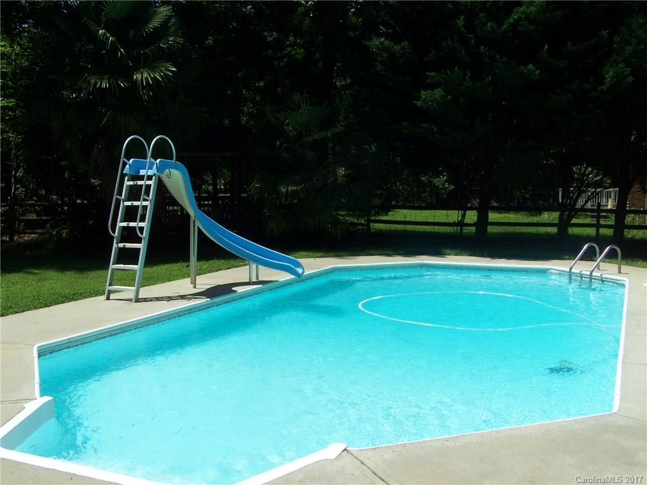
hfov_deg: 49.0
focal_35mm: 38
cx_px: 324
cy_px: 242
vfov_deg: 37.7
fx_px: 710
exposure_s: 1/500
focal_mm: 6.3
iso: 80
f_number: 5.6
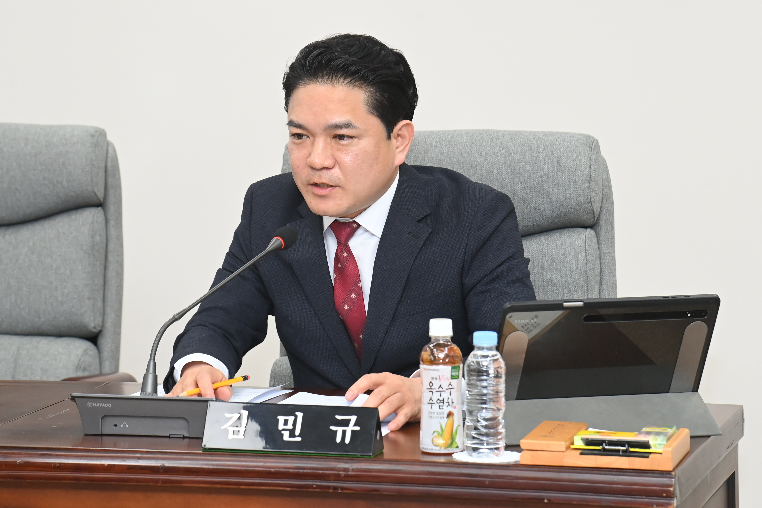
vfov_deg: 8.7
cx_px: 360
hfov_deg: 13.1
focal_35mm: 157
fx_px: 3323
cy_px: 222
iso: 2500
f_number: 6.3
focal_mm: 120
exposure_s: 1/250
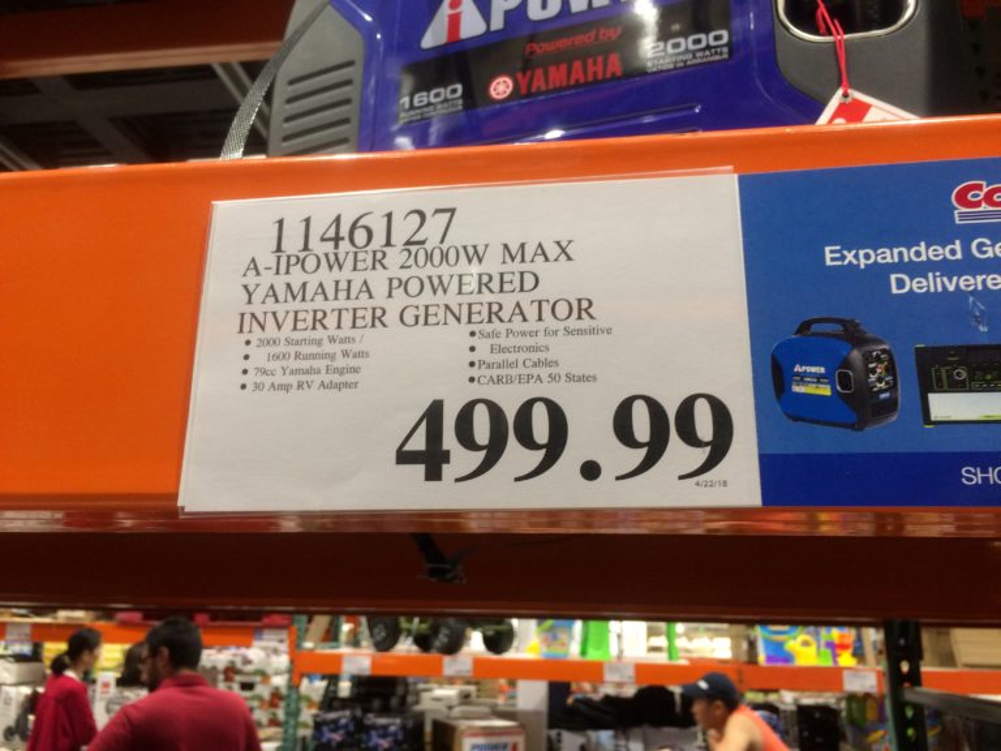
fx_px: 839
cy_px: 376
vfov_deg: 48.2
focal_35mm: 29
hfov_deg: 61.7
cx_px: 500
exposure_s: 1/30
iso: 125
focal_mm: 4.15
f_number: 2.2
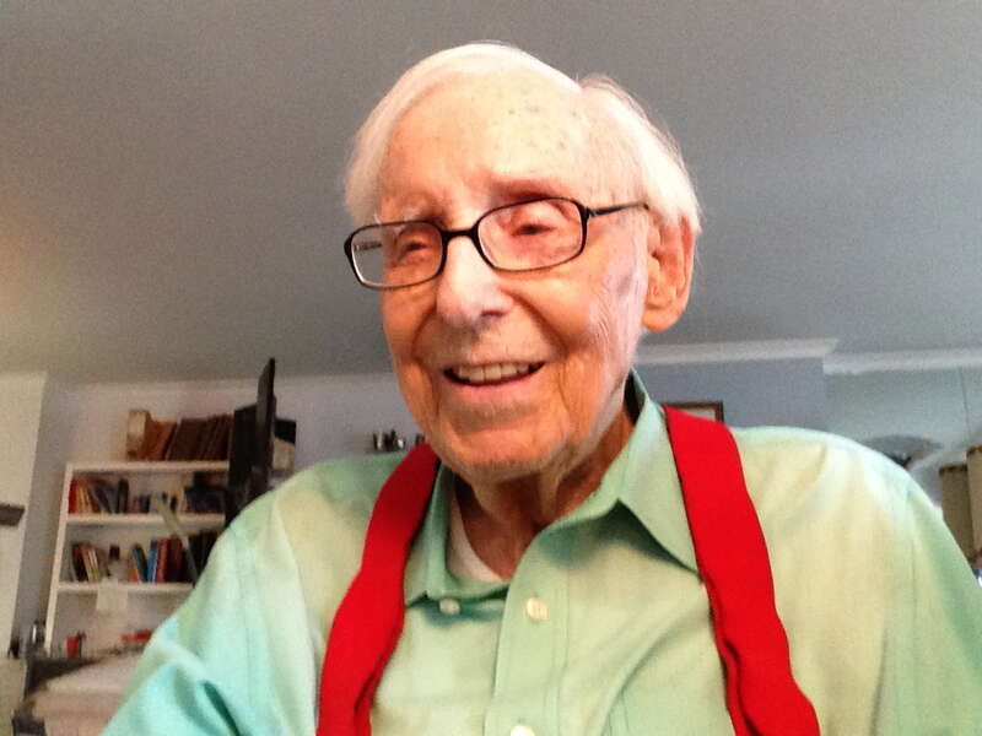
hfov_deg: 52.6
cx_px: 491
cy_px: 368
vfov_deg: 40.7
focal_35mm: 35
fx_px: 993
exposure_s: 1/30
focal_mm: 2.18
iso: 250
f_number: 2.4
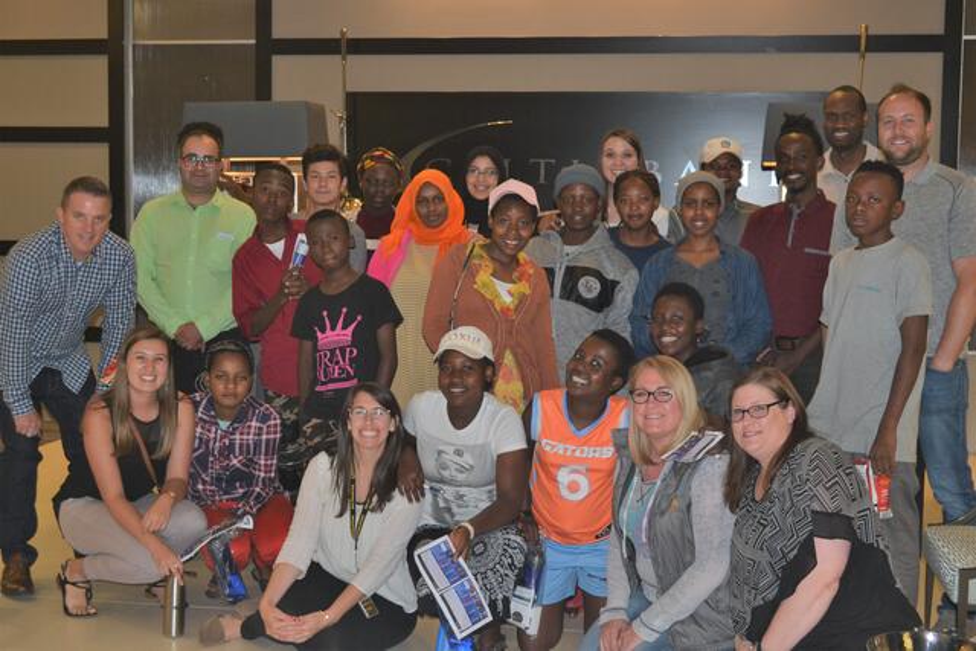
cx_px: 488
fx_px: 1383
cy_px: 326
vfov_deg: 26.5
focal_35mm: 51
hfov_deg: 38.9
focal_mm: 34
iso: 400
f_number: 5
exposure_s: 1/60
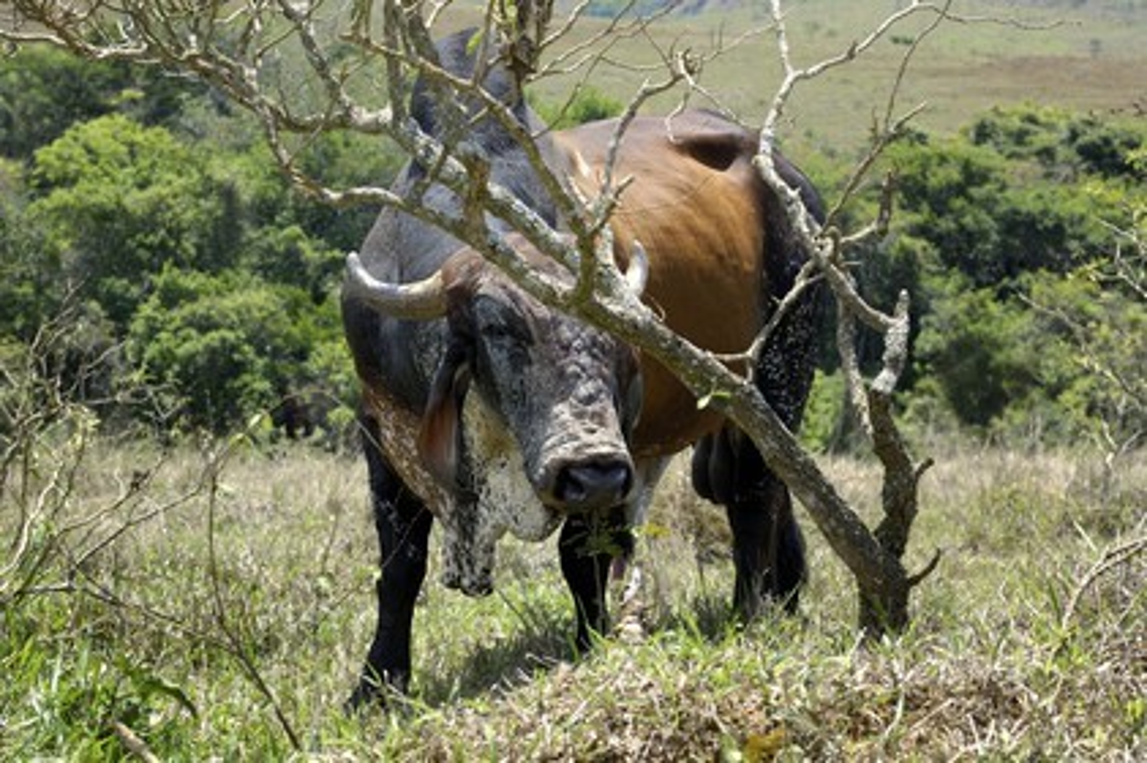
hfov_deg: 19.5
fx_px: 3343
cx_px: 574
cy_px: 382
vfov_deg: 13.0
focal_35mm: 105
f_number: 6.3
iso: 100
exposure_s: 1/160
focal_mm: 70
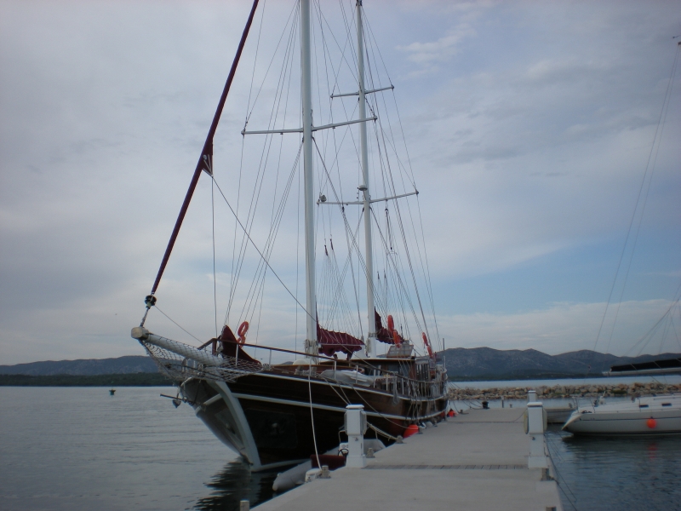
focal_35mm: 38
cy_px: 256
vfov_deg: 37.7
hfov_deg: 49.0
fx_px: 748
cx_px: 340
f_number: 4.6
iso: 64
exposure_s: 1/337
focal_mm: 6.3
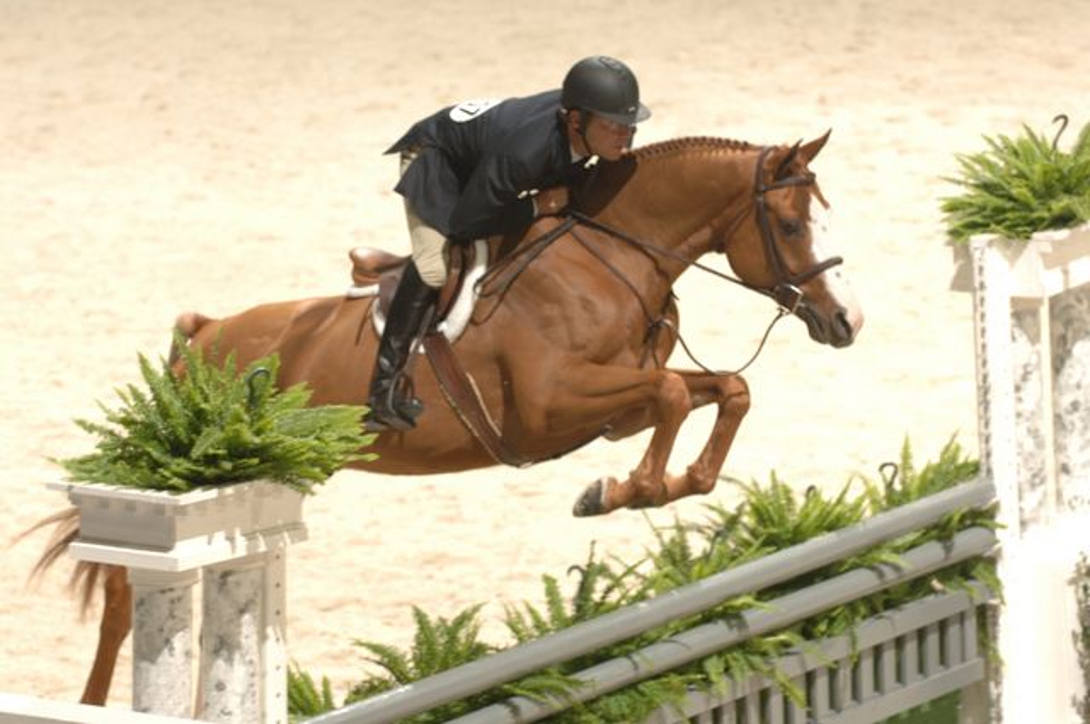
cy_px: 362
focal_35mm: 202
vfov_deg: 6.8
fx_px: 6123
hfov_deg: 10.2
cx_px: 545
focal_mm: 135
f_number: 4.5
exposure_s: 1/250
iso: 250
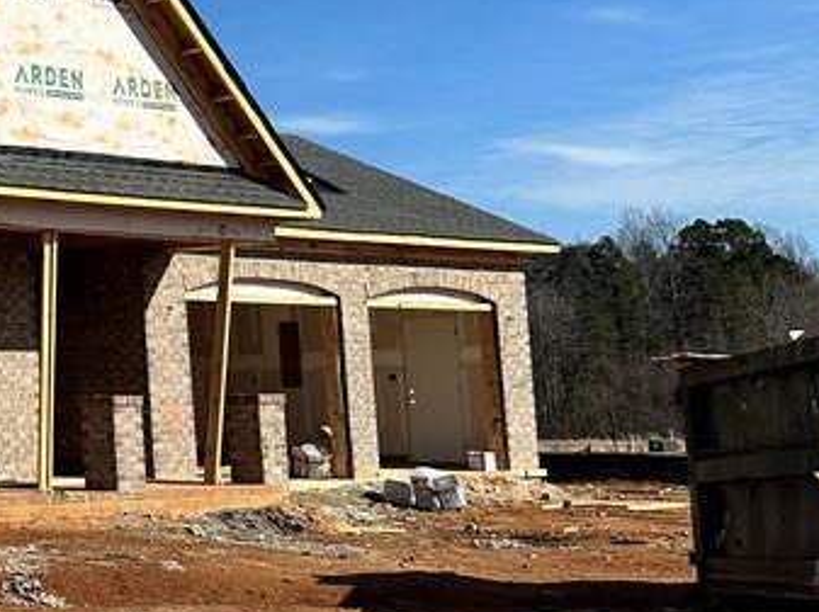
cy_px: 141
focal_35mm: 73
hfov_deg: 22.5
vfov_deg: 20.0
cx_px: -362
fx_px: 1725
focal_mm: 6.86
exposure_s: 1/5263
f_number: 1.78
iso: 80
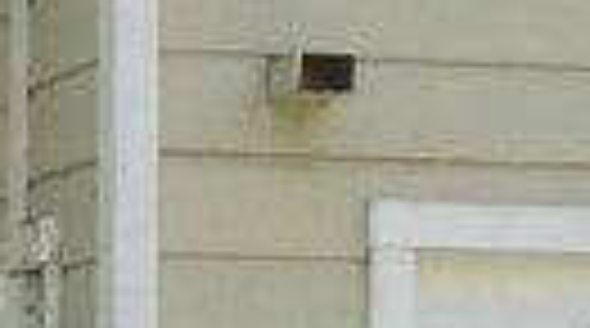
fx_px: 3887
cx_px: -254
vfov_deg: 4.8
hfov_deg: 8.5
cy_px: -85
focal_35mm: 249
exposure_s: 1/500
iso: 100
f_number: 4.3
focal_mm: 5.8
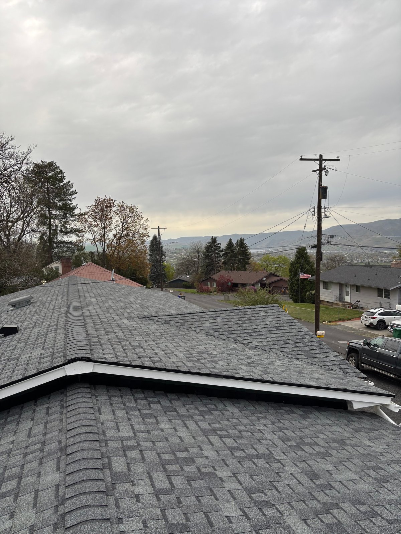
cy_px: 267
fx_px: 401
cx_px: 200
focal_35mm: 26
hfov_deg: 53.1
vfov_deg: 67.3
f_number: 1.6
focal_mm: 5.96
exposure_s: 1/148
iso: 40
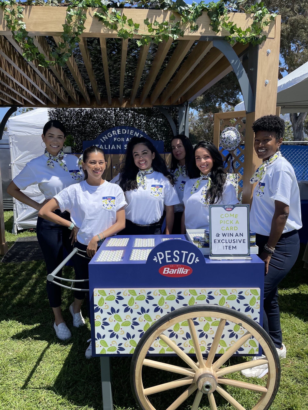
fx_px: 308
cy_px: 205
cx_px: 154
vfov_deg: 67.3
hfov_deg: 53.1
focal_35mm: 26
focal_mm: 5.1
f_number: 1.6
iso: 50
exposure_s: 1/6579
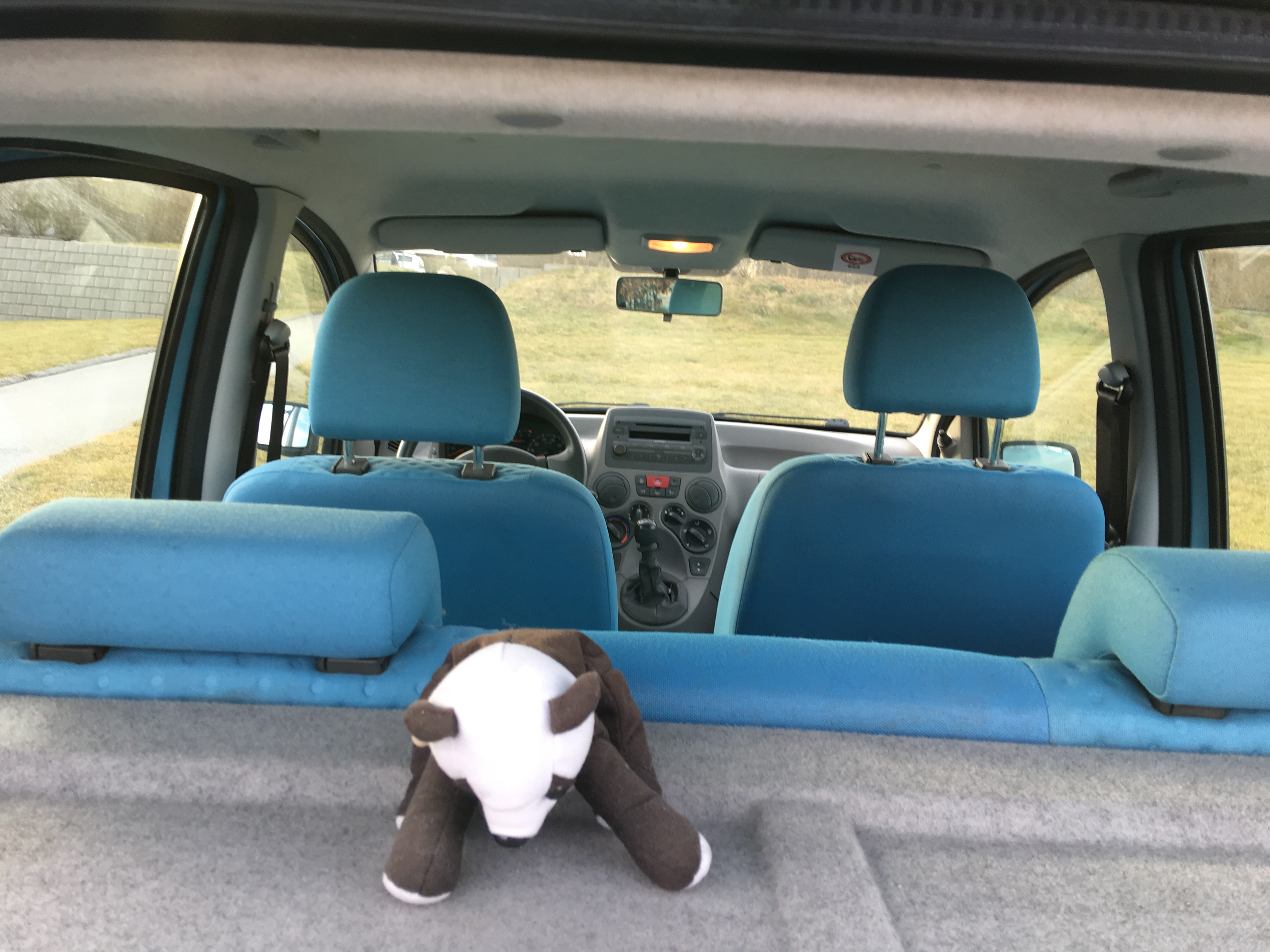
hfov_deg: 61.7
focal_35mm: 29
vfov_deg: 48.2
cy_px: 476
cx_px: 635
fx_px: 1064
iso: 32
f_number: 2.2
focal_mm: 4.15
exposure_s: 1/50
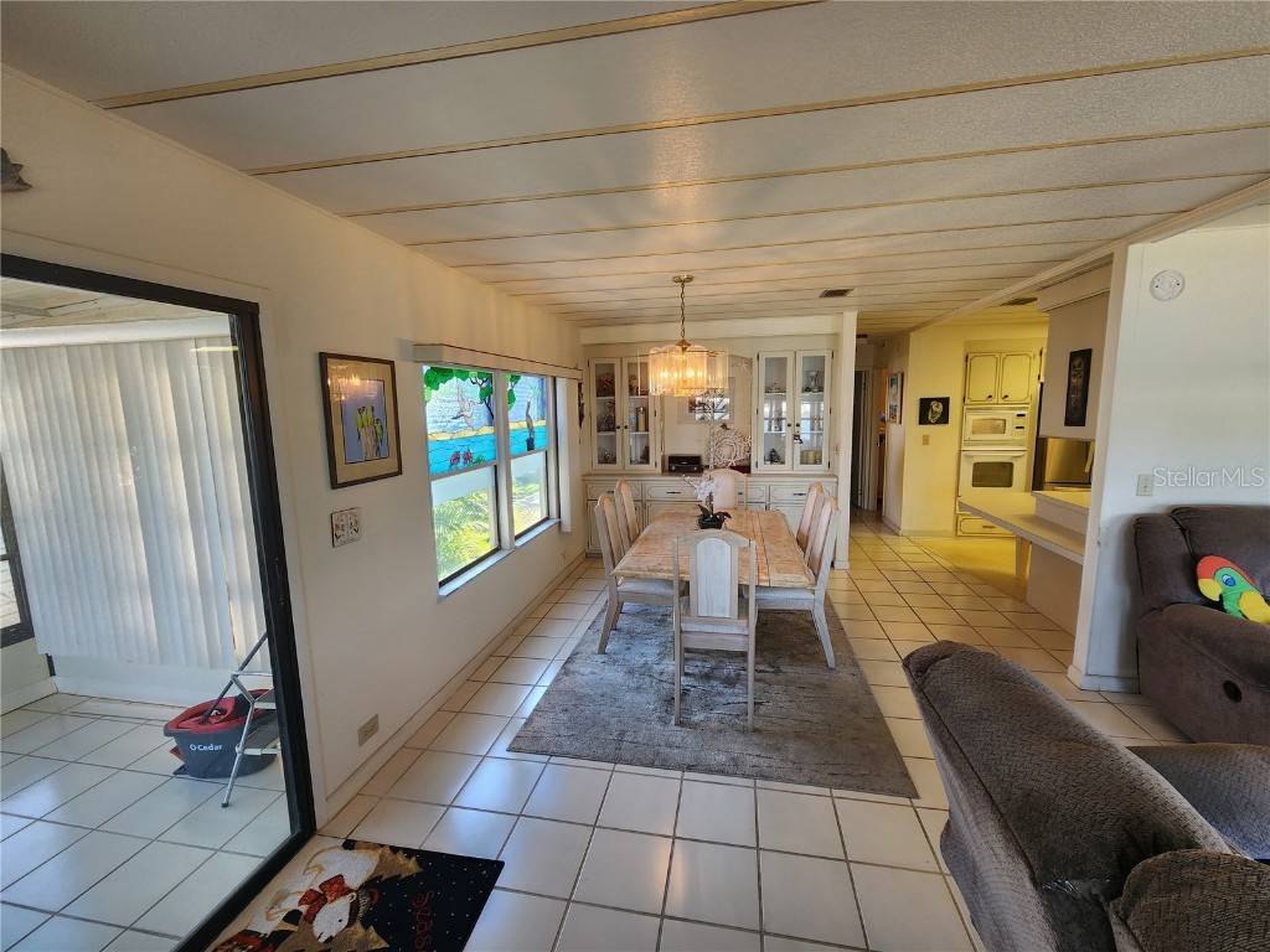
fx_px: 477
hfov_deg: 106.2
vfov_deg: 89.9
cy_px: 476
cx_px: 635
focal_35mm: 13
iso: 100
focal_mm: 2.2
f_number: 2.2
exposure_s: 1/60
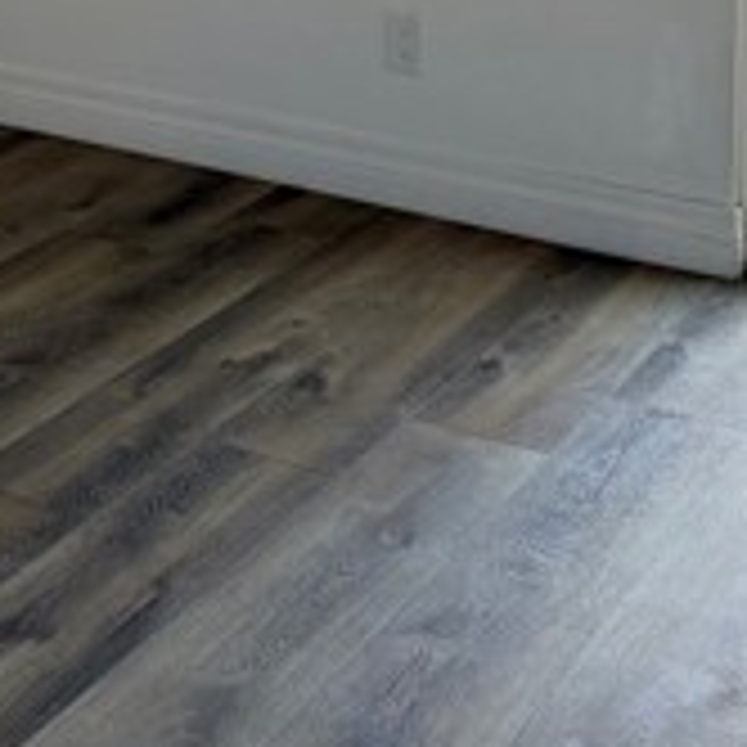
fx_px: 2002
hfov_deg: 20.3
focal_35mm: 82
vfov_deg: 19.1
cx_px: -32
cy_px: -302
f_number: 1.78
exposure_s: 1/120
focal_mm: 6.76
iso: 125
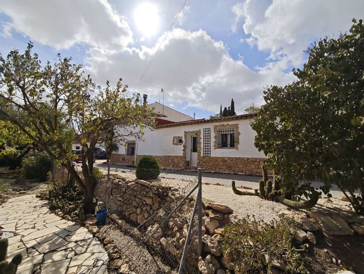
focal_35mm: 14
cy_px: 137
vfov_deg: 85.8
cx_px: 182
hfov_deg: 102.0
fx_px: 147
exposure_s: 1/2315
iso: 50
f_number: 2.2
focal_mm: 2.16
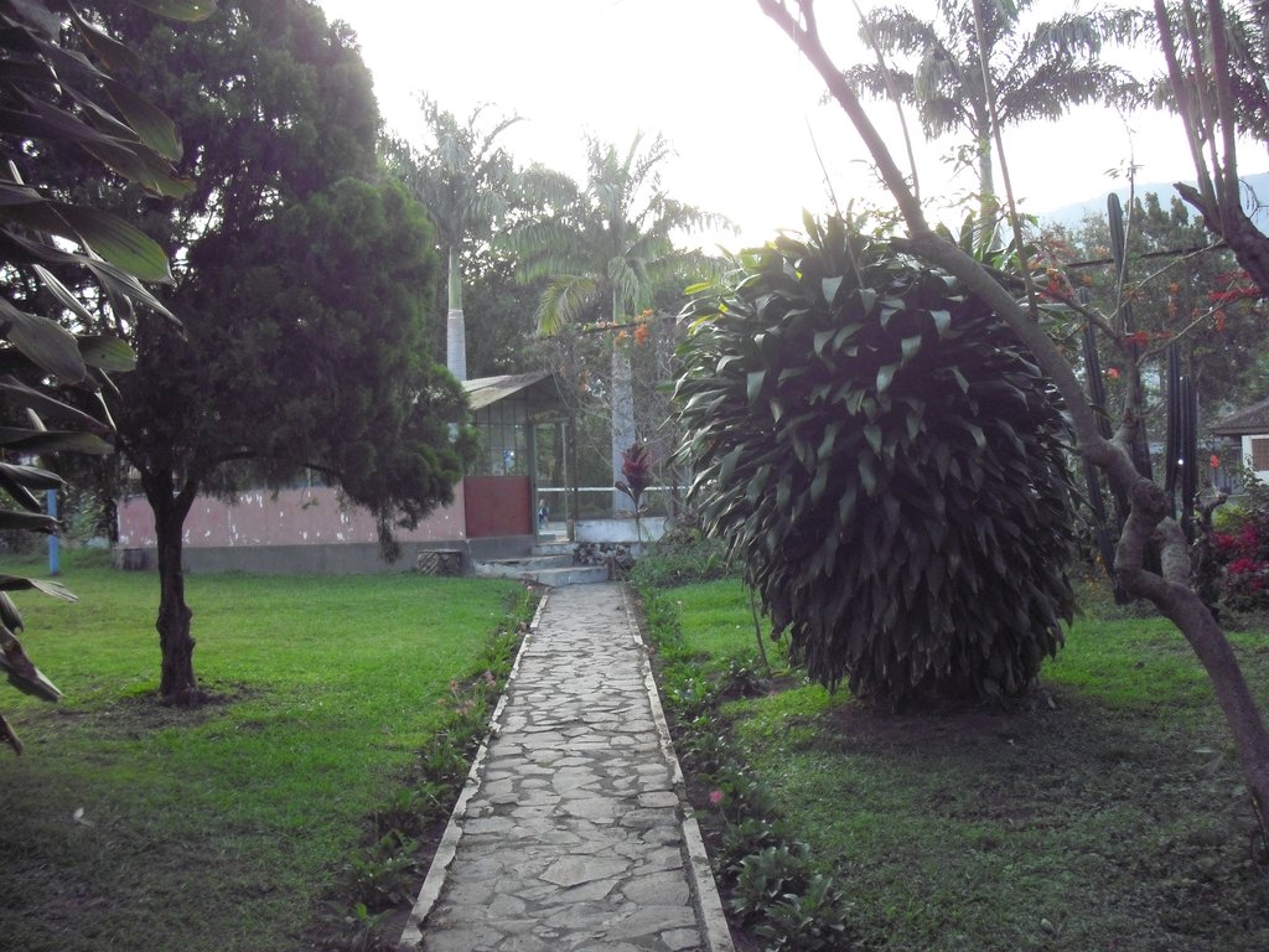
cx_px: 634
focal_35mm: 38
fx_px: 1393
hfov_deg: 49.0
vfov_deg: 37.7
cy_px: 476
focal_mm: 6.2
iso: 200
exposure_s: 1/100
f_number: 2.8
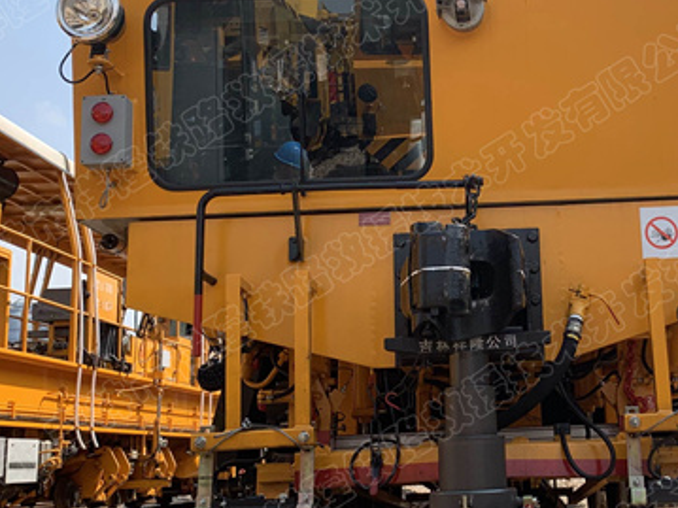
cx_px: 525
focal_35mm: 58
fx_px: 1136
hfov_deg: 32.5
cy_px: 219
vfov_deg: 25.2
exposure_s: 1/1812
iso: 25
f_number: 1.8
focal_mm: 4.25
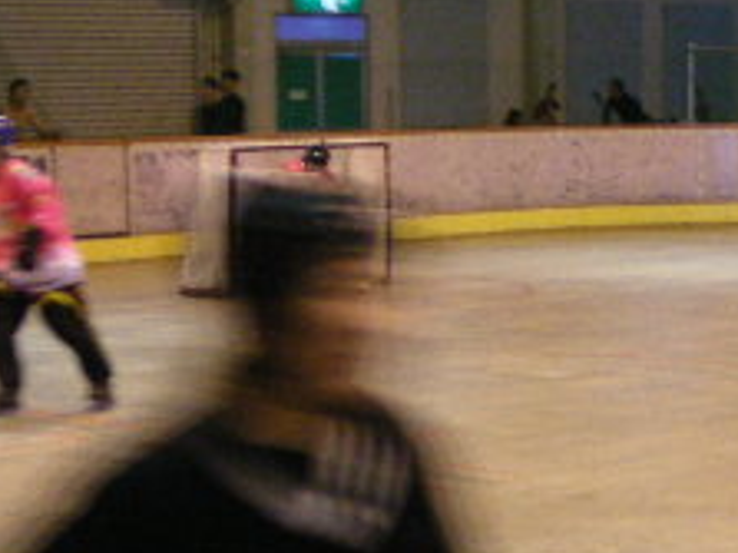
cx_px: 195
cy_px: 490
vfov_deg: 13.5
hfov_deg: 18.0
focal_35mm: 109
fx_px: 2323
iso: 200
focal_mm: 6.3
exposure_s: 1/24.8
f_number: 3.5
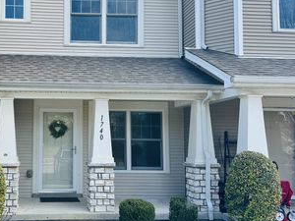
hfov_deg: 44.7
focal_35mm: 40
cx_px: 62
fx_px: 341
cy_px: 103
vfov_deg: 35.9
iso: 80
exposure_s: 1/1453
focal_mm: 6.86
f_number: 1.78
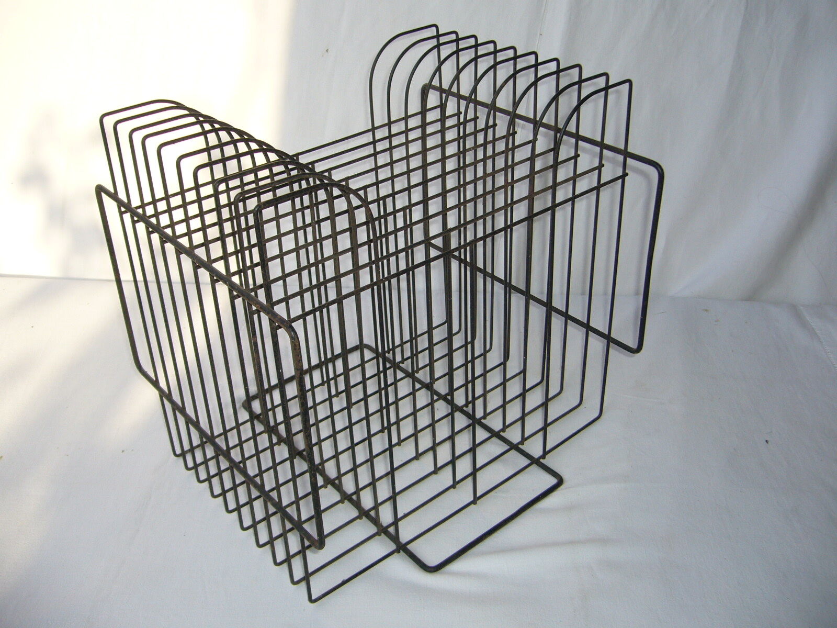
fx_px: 846
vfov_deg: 40.7
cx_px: 418
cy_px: 314
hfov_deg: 52.6
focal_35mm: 35
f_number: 2.8
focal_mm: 5.8
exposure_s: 1/500
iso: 80
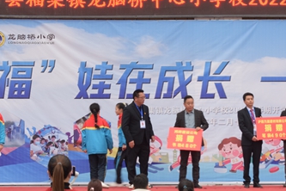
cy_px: 154
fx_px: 1192
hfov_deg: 13.7
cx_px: 193
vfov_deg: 9.1
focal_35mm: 150
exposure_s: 1/40
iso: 500
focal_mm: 52
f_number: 14
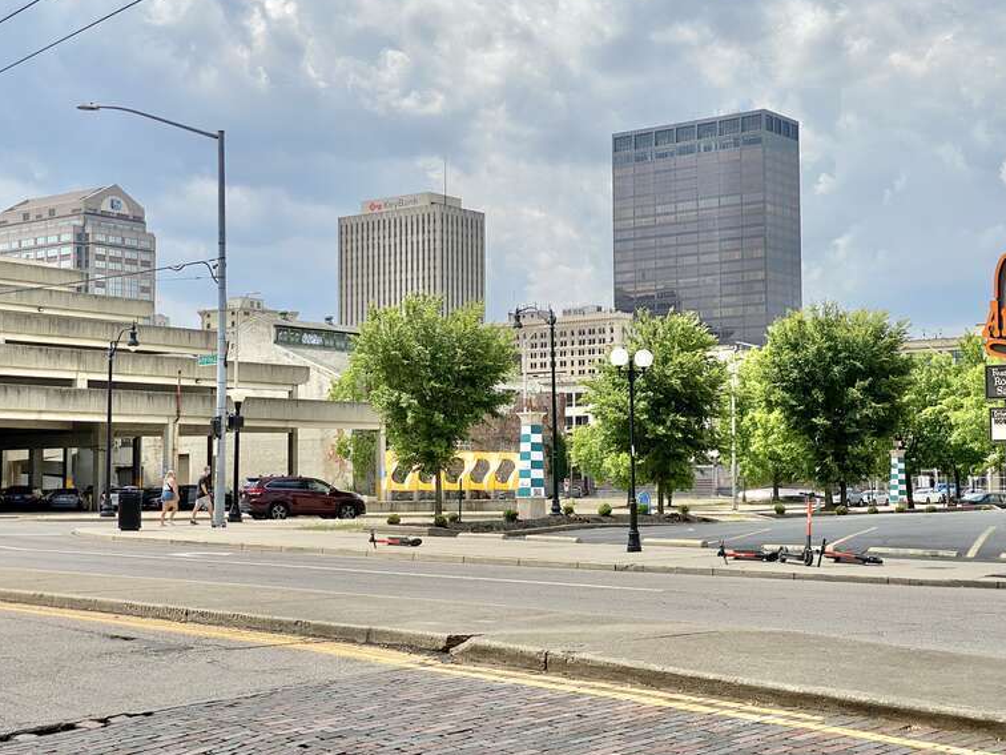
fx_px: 1598
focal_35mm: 55
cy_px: 360
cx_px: 527
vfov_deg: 26.6
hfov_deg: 34.9
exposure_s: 1/1916
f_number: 2
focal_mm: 6
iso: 20
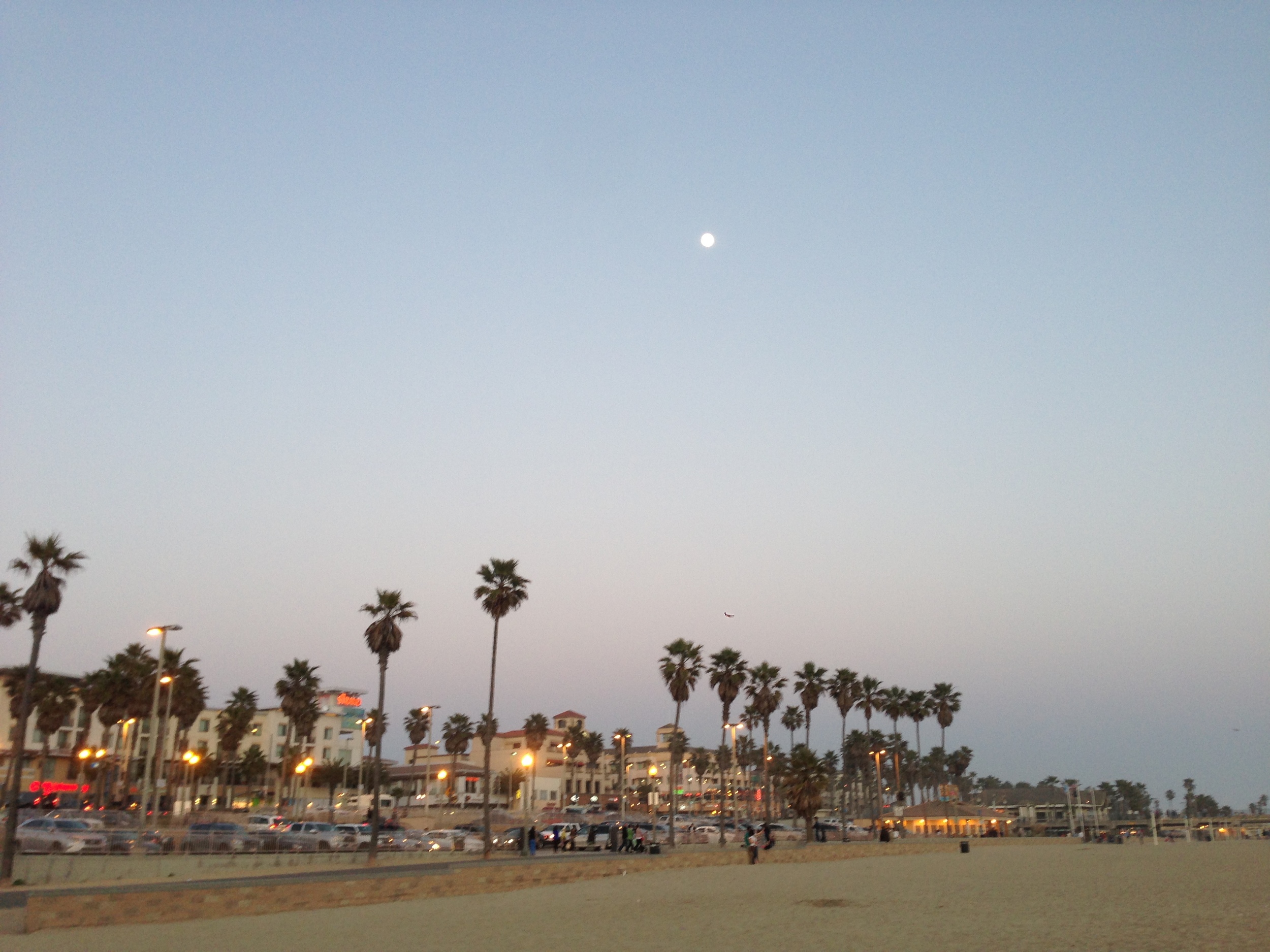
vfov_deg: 42.9
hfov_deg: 55.4
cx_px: 635
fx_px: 1211
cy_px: 476
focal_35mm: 33
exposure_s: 1/24
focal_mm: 4.13
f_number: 2.4
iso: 50
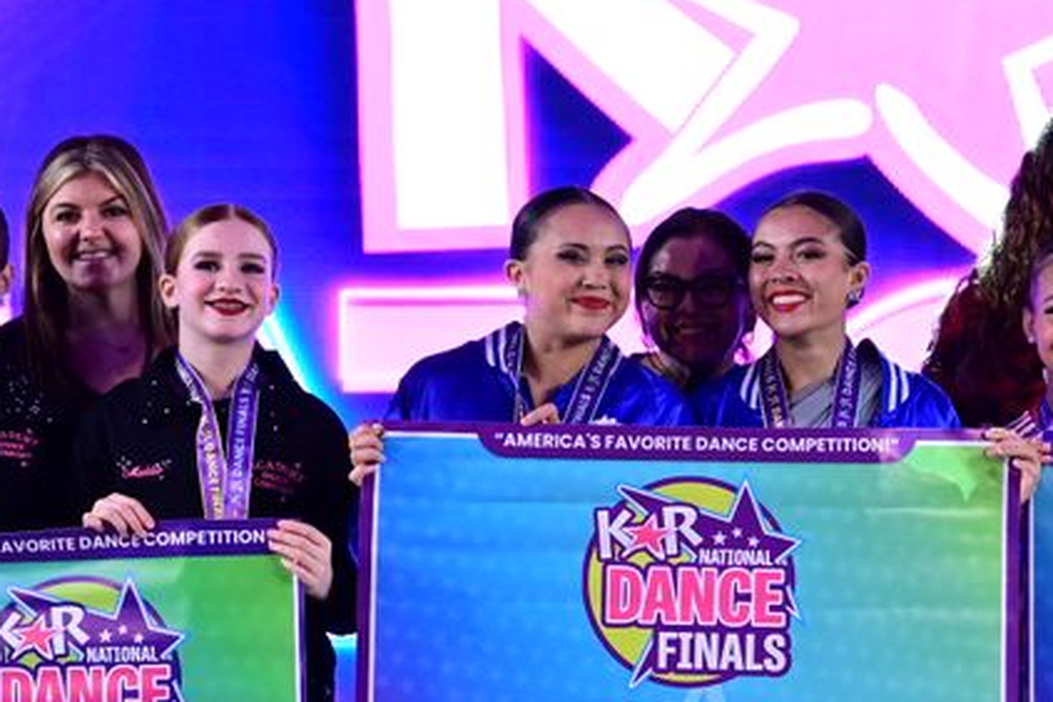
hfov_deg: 8.3
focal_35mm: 248
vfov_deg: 5.5
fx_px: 7253
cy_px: 393
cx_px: 637
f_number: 4
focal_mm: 70
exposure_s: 1/250
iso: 1000
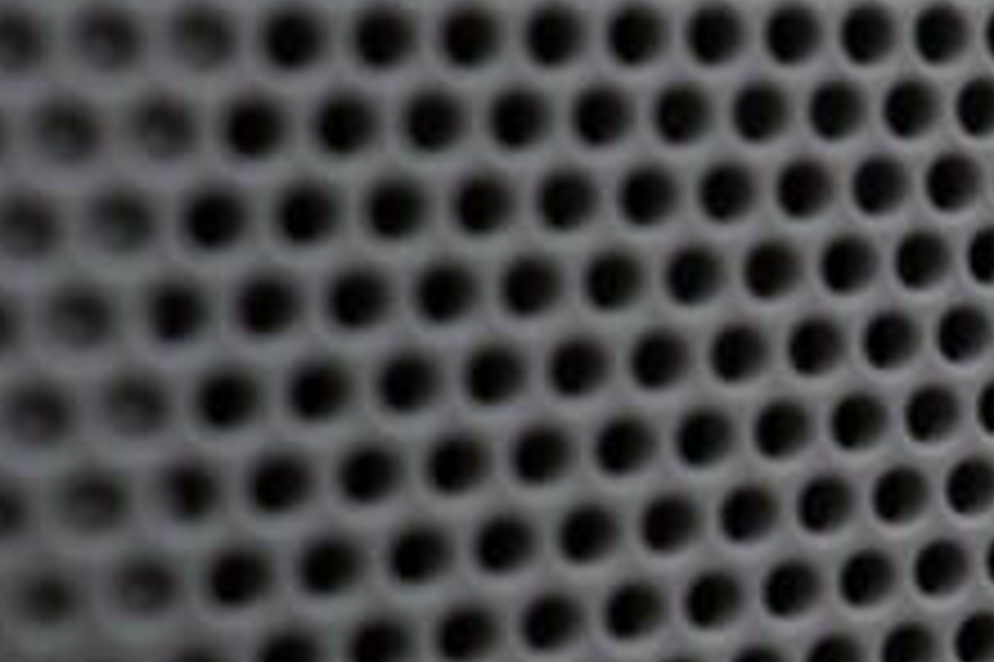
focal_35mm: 167
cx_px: 2127
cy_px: 754
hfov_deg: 11.0
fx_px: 4607
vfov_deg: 8.1
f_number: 4.5
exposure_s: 1/100
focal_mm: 24
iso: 125
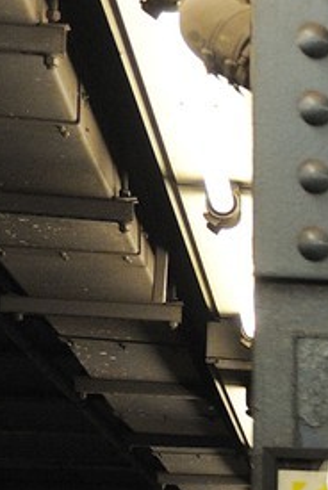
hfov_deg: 5.5
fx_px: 2849
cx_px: 1403
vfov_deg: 9.6
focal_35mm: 209
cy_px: 718
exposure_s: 1/60
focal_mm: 36
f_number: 4.5
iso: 1600
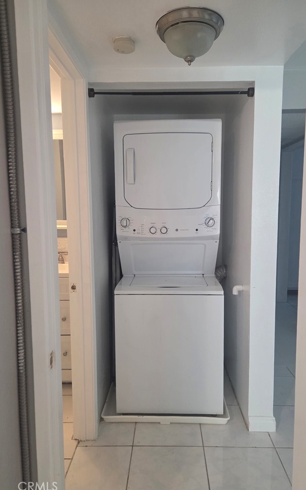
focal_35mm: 25
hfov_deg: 49.3
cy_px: 242
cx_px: 154
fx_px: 334
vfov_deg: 72.6
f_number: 1.8
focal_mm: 5.4
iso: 1000
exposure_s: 1/120
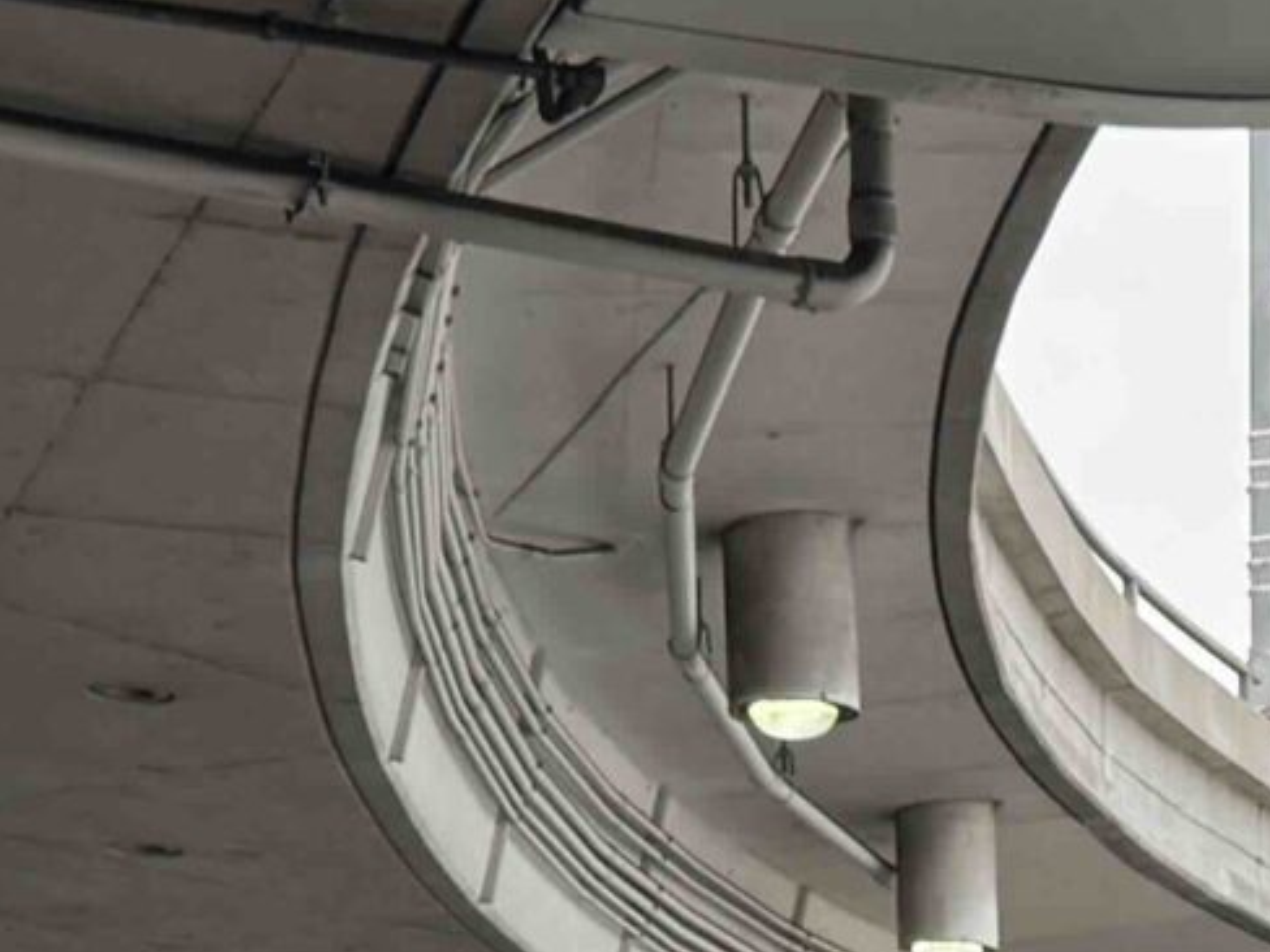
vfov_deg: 11.0
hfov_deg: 15.4
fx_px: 4623
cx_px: 1202
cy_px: 1743
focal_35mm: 126
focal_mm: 6.76
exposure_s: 1/1437
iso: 100
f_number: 1.78
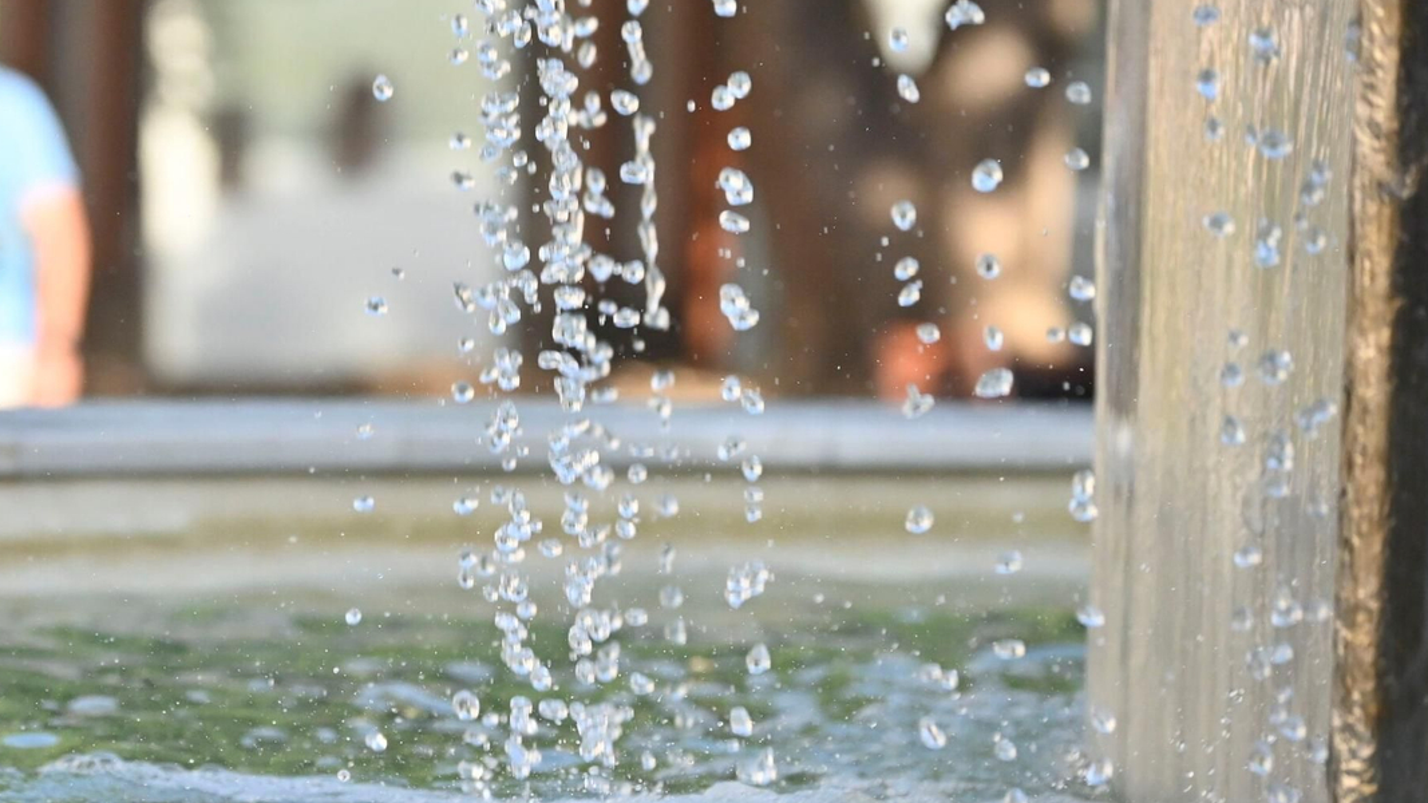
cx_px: 440
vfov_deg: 3.2
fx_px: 14274
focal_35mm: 377
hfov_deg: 5.7
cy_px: 391
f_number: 5.6
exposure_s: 1/2000
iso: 1100
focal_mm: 160
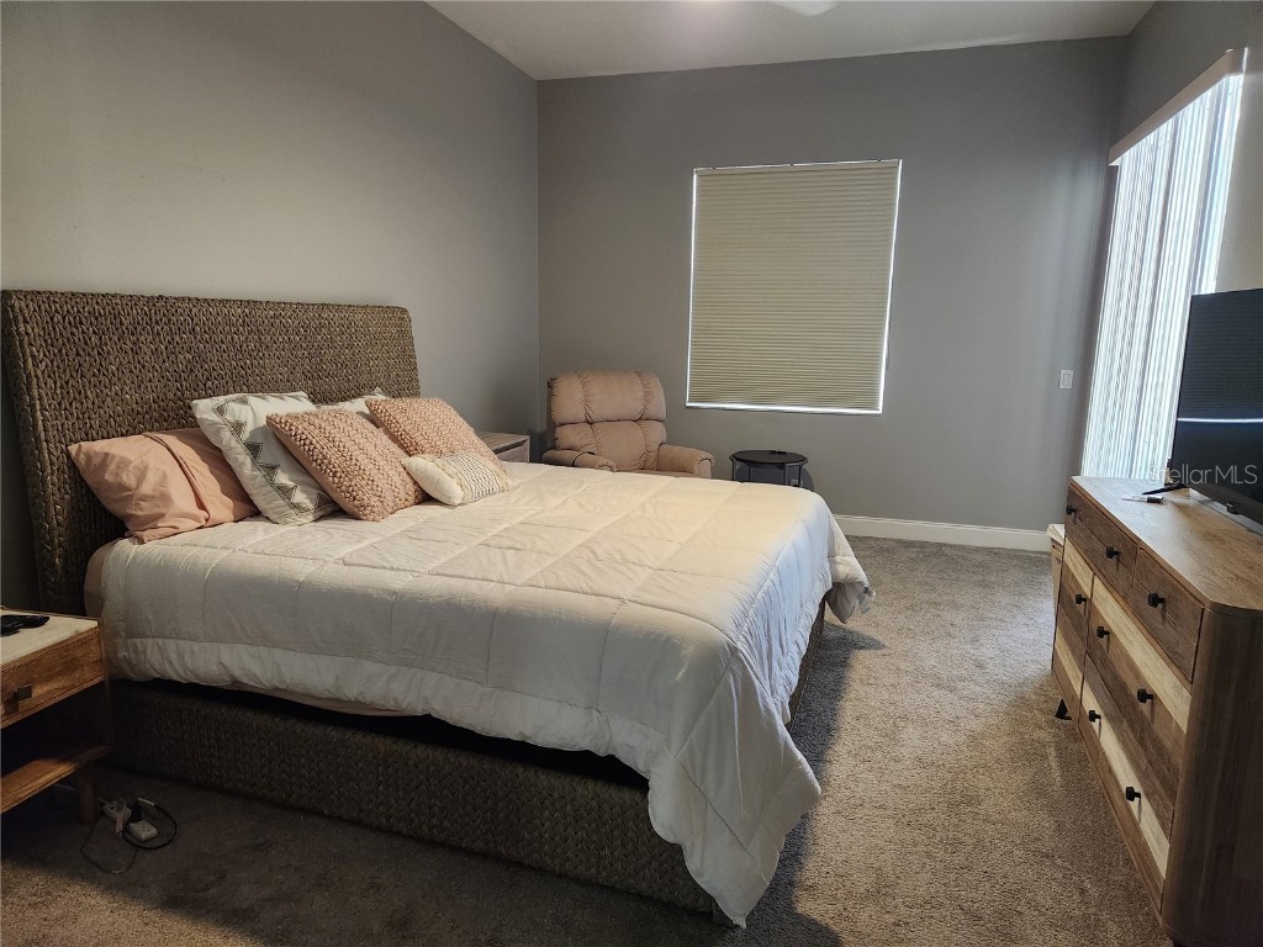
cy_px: 474
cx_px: 632
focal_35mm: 23
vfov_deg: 58.9
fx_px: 839
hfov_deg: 73.9
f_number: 1.8
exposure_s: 1/120
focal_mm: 5.4
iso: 640
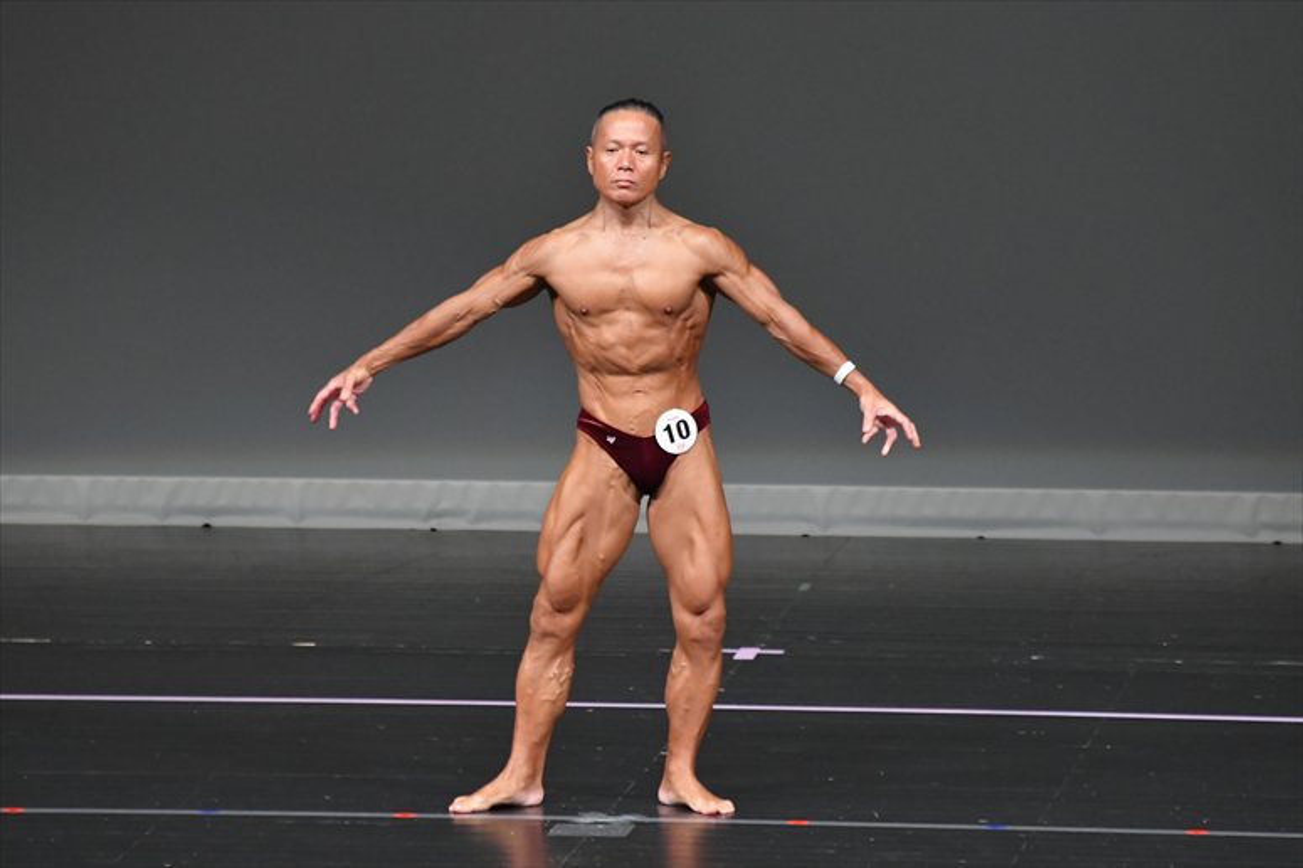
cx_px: 652
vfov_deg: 4.0
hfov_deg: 6.0
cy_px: 434
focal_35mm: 345
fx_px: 12481
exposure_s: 1/400
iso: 4000
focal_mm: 230
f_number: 5.6
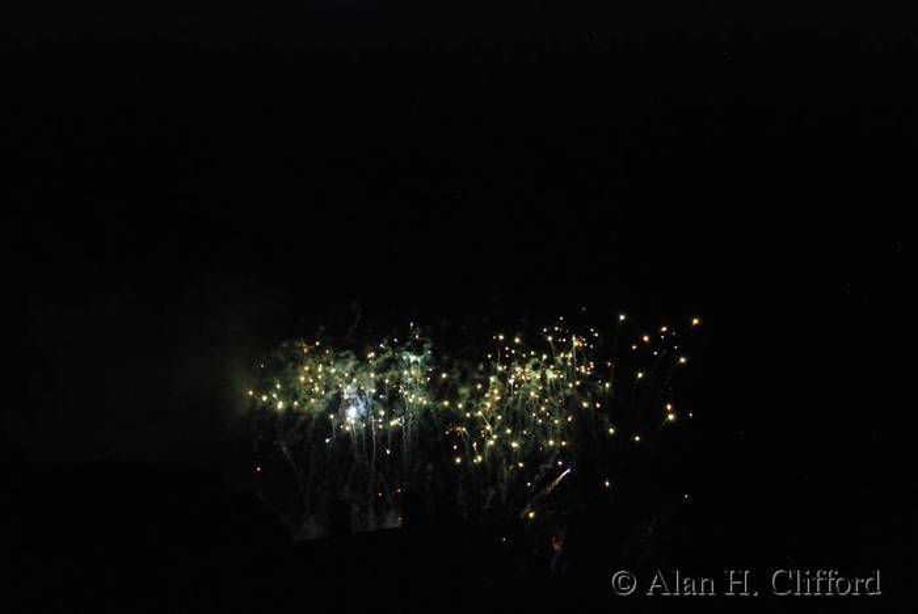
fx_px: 2680
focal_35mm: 105
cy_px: 307
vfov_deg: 13.1
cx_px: 459
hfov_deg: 19.4
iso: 1600
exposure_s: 1/100
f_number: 5
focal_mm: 70
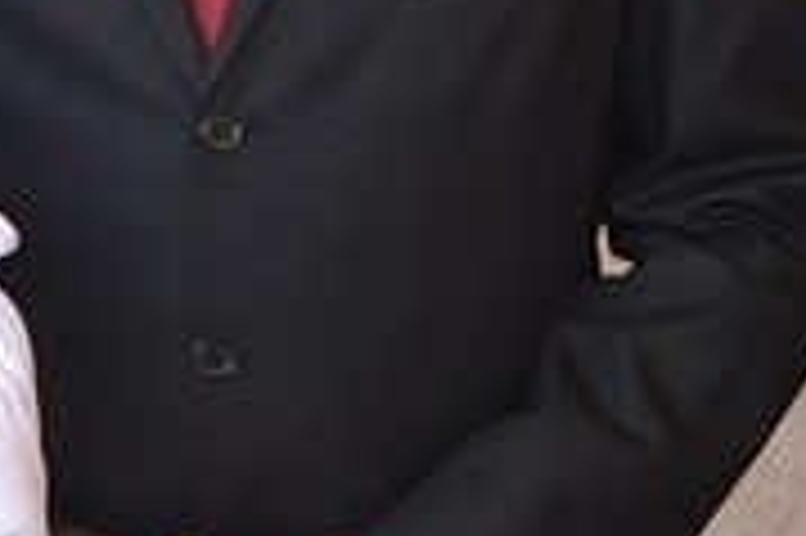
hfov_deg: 15.4
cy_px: -95
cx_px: -585
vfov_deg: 11.5
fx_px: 2617
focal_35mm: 117
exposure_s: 1/200
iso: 400
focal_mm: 20
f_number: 6.3
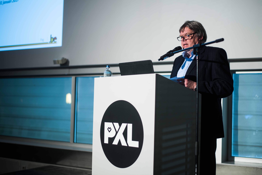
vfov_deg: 27.0
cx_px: 131
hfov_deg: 39.6
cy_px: 88
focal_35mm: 50
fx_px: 364
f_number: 1.8
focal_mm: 50
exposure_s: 1/80
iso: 400
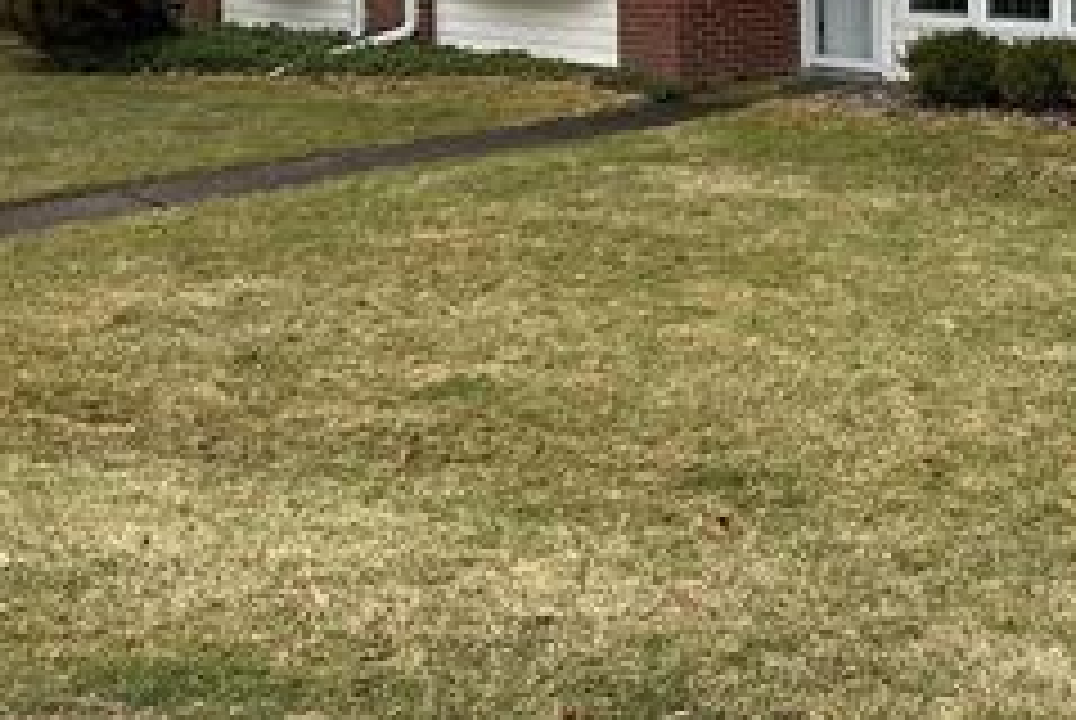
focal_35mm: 63
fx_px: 1885
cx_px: 1108
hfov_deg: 29.5
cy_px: -34
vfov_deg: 20.8
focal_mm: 3
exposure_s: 1/281
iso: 25
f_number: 1.8
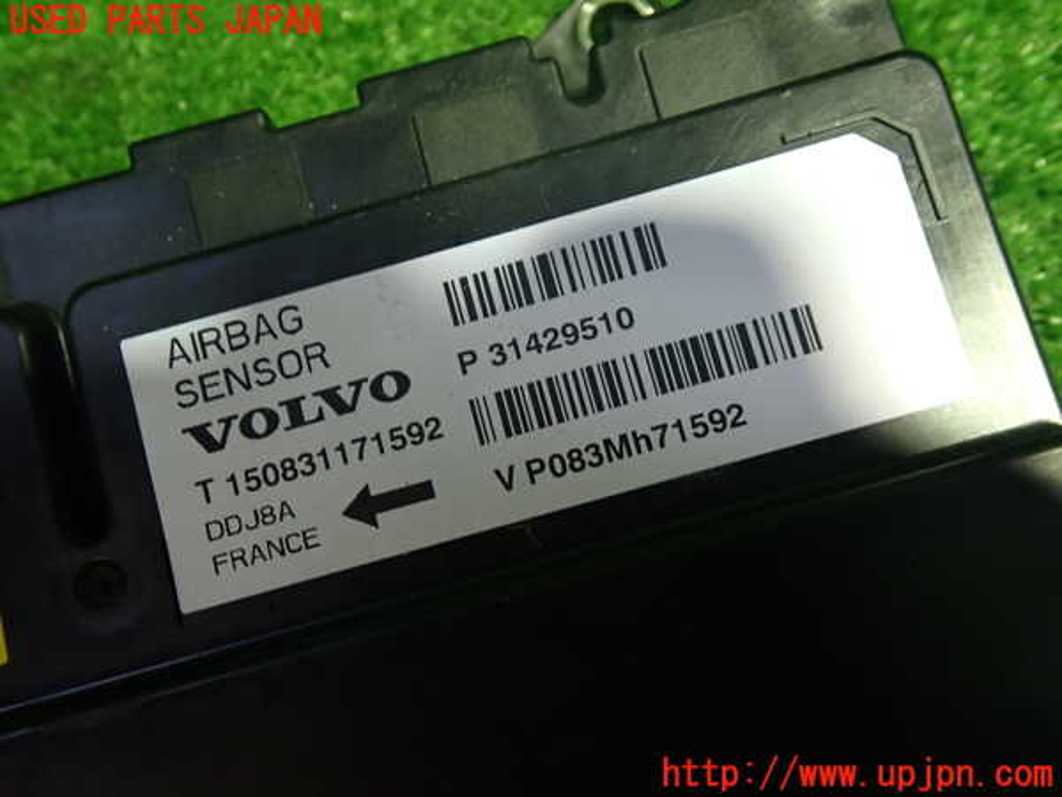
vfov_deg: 46.8
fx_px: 920
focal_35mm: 30
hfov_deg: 60.0
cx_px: 531
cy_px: 398
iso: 200
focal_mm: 5.4
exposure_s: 1/30
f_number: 2.3
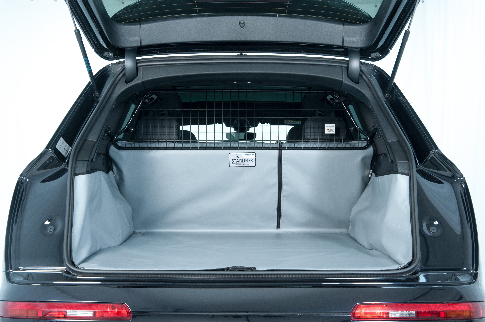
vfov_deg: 27.0
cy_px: 161
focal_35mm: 50
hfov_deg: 39.6
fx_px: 673
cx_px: 242
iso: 500
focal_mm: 50
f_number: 11
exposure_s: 1/8
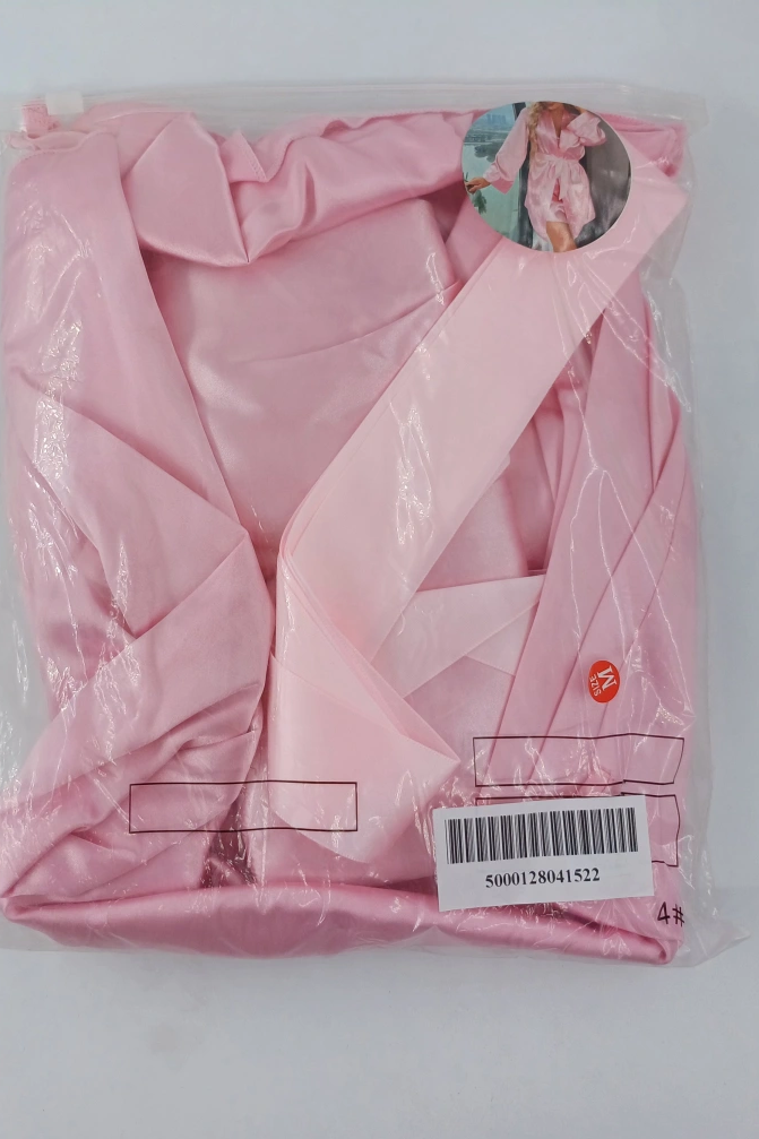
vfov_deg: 60.1
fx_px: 981
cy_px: 507
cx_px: 350
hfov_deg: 42.3
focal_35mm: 31
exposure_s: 1/534
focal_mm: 4.65
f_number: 1.8
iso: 50
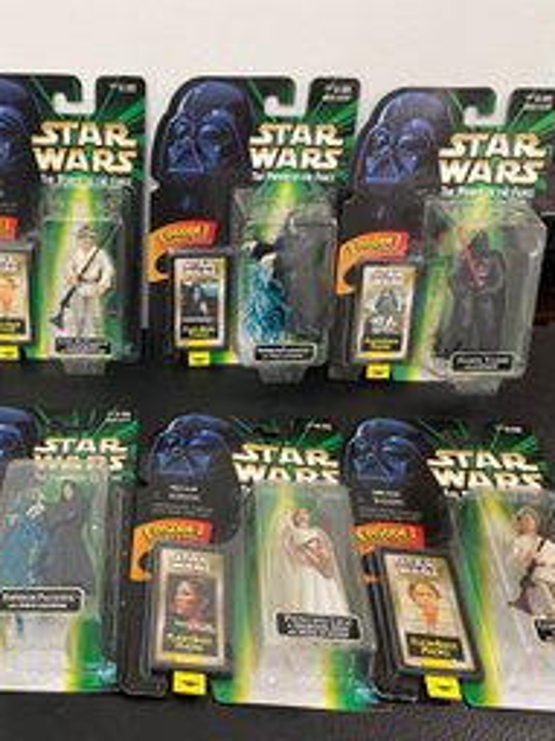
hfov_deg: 39.7
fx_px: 749
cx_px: 150
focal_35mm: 35
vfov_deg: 52.6
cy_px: 370
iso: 160
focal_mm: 4.2
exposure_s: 1/60
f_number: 1.6
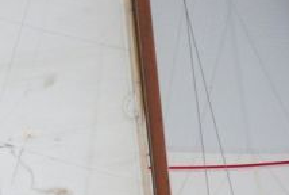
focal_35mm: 560
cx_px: -216
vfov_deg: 2.5
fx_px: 4508
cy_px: 335
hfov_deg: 3.6
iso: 200
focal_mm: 100
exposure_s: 1/400
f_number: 5
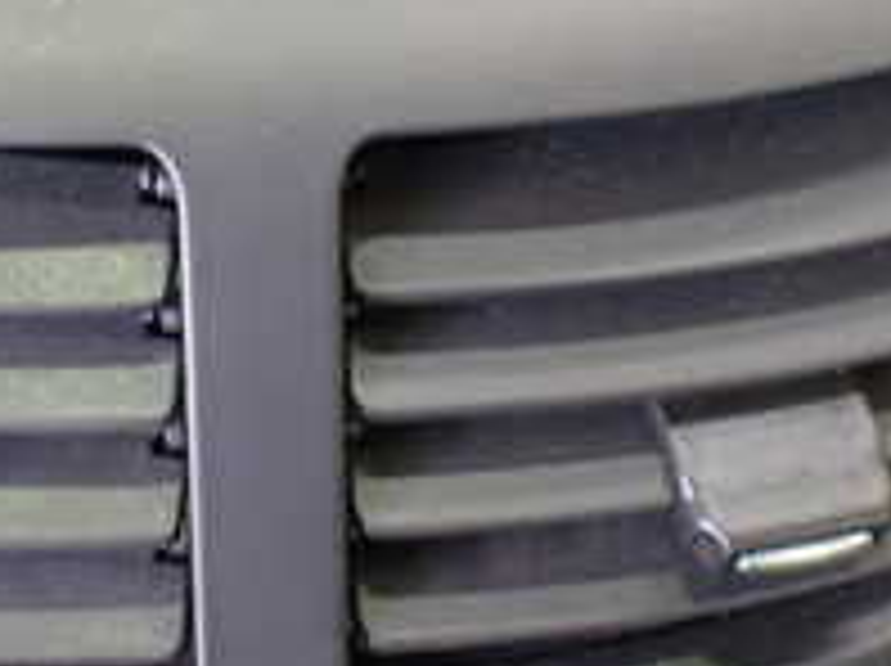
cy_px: 122
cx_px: 243
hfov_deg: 21.4
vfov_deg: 16.1
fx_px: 2339
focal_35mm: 91
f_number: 2.3
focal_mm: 5.4
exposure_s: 1/40
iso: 800
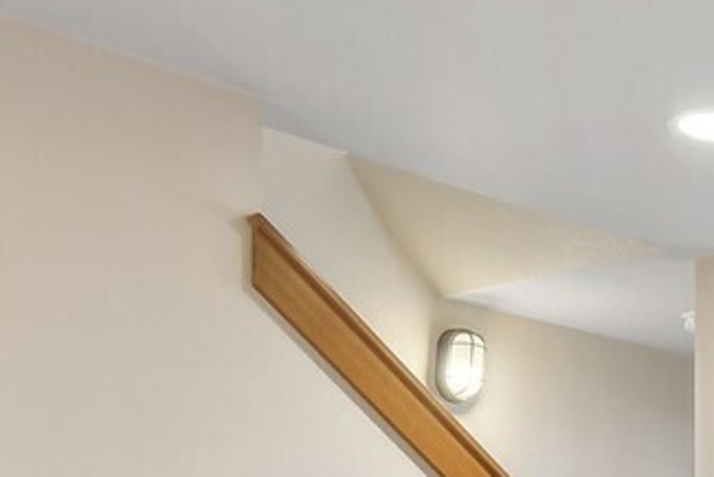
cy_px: 654
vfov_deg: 17.3
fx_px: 1448
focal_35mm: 73
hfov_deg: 23.9
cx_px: 963
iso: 200
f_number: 8
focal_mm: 14
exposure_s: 1/30
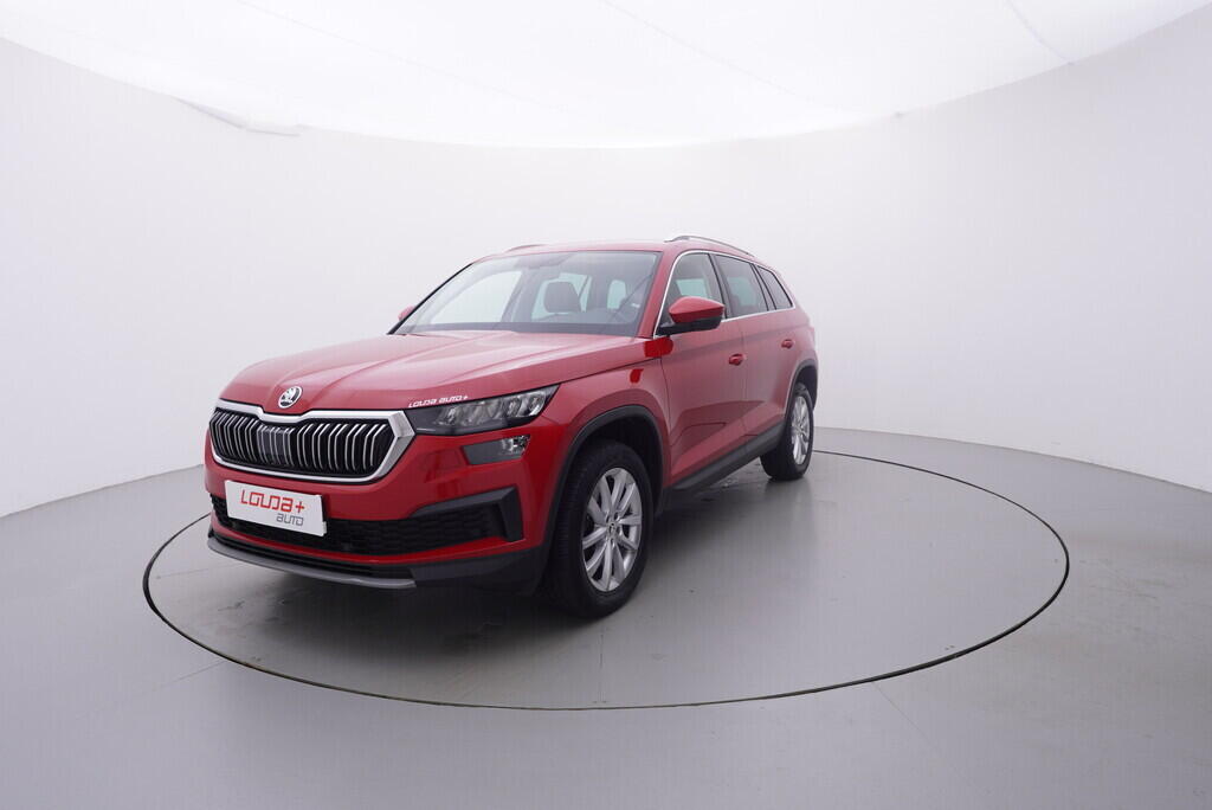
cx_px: 606
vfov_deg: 56.2
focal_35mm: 22
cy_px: 405
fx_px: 758
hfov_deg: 77.3
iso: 200
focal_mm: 15
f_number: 5
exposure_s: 1/80
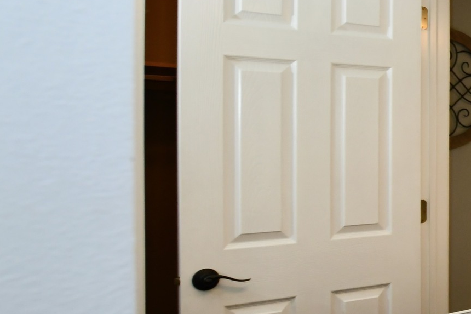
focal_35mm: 50
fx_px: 654
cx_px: 770
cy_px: 176
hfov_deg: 25.1
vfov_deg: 27.0
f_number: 6.3
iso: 640
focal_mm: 14
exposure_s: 1/60
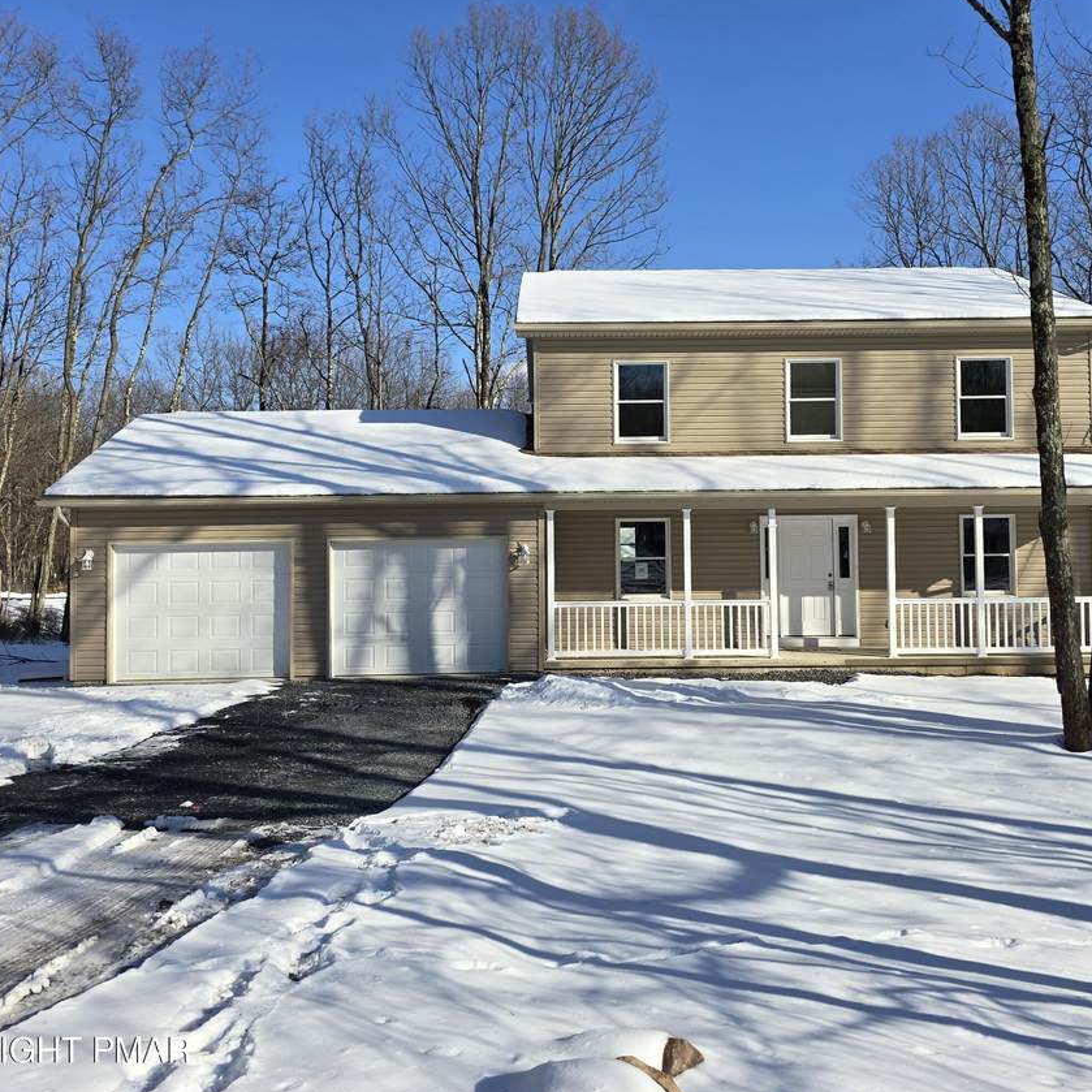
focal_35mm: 31
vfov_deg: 52.4
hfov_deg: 52.5
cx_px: 594
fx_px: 1106
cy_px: 483
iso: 12
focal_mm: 6.3
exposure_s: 1/857
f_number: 1.7
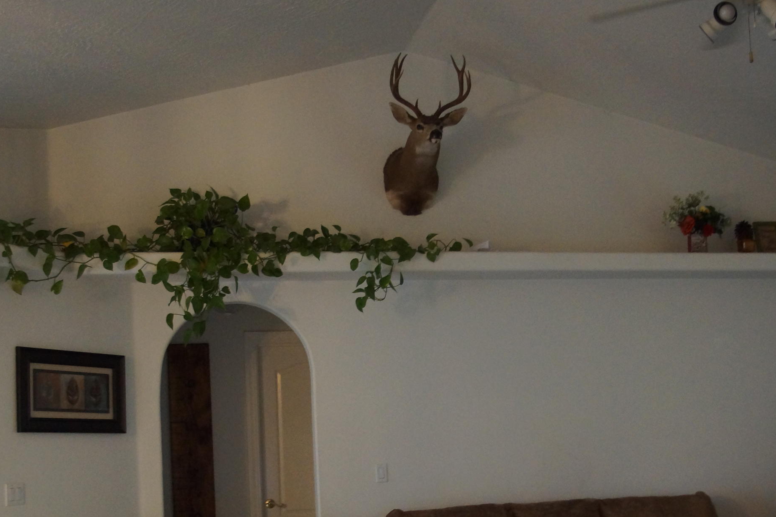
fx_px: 948
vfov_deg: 30.0
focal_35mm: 44
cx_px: 394
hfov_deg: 44.5
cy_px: 383
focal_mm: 18
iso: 1250
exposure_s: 1/60
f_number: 4
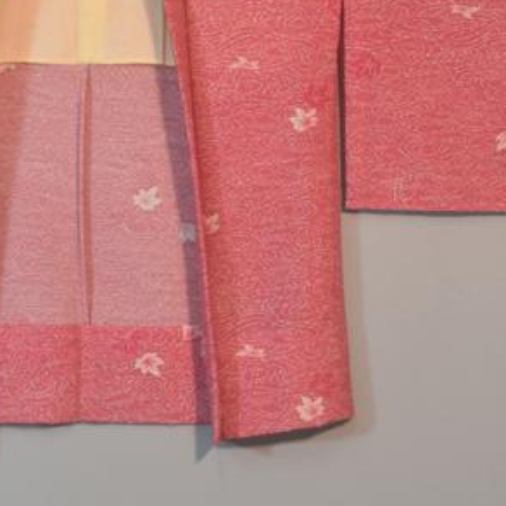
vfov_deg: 11.5
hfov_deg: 11.5
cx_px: 92
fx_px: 2497
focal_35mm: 151
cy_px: 136
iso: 400
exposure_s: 1/80
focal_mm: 32
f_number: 4.5
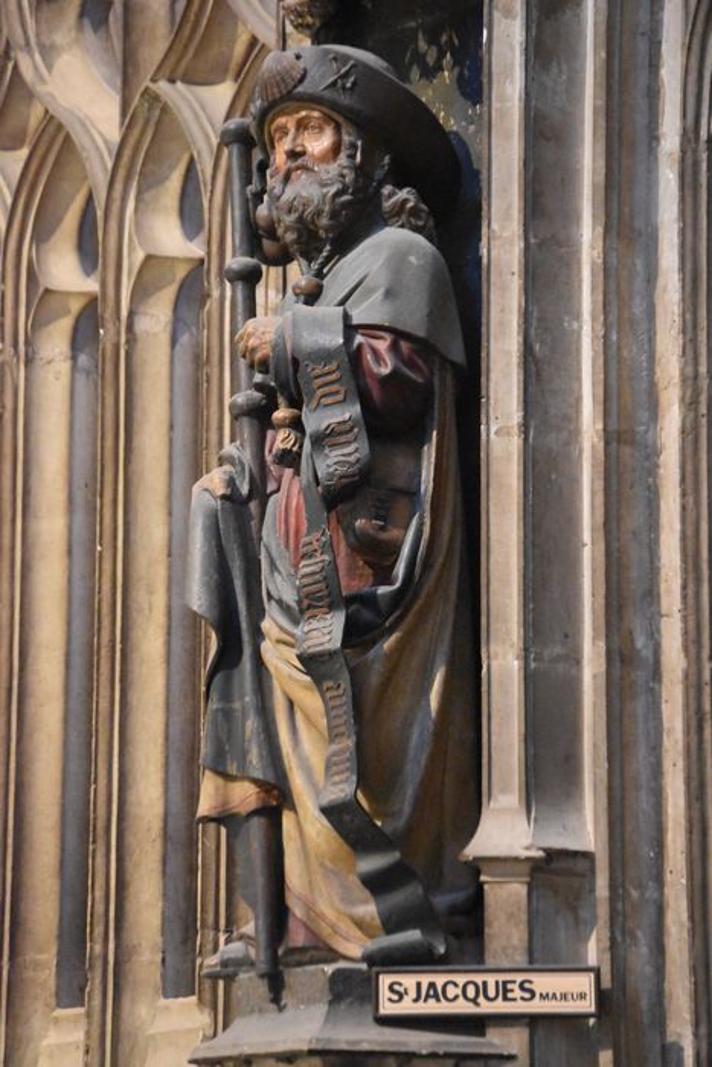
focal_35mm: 158
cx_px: 356
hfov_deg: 8.7
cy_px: 534
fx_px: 4670
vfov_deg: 13.0
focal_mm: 105
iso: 12800
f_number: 4.8
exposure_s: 1/40
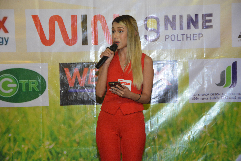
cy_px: 80
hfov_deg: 19.5
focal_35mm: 105
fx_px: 703
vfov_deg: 13.0
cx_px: 120
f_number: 5.6
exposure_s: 1/125
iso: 2500
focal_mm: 70
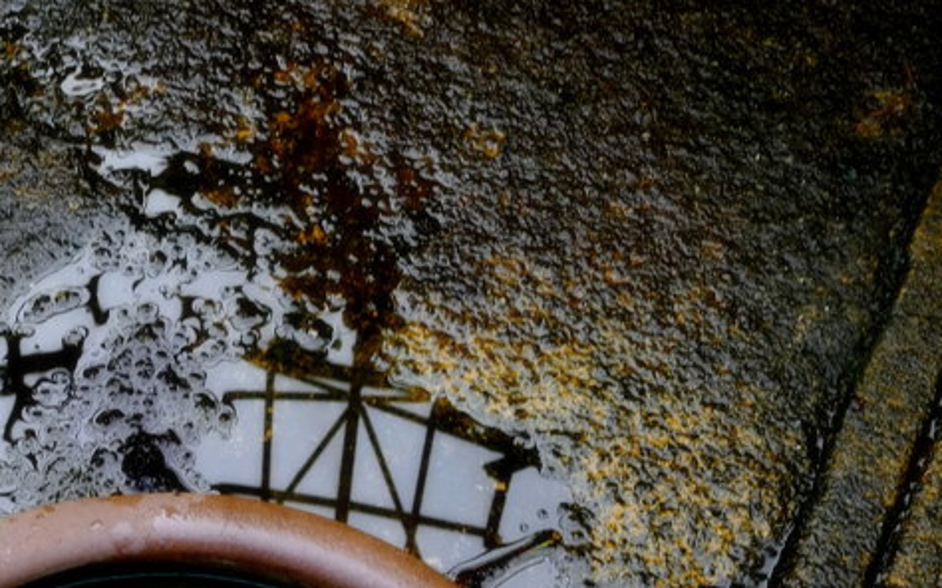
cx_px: 300
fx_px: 2233
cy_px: 423
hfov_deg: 23.7
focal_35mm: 87
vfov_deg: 15.0
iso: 100
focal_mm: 8.1
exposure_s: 1/60
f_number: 3.2
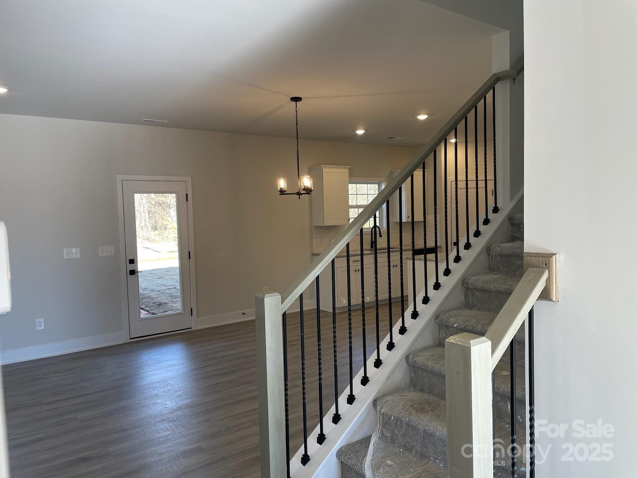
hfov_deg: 67.3
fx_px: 478
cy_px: 239
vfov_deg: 53.1
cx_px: 318
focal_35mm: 26
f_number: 1.6
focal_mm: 4.2
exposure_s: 1/120
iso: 50
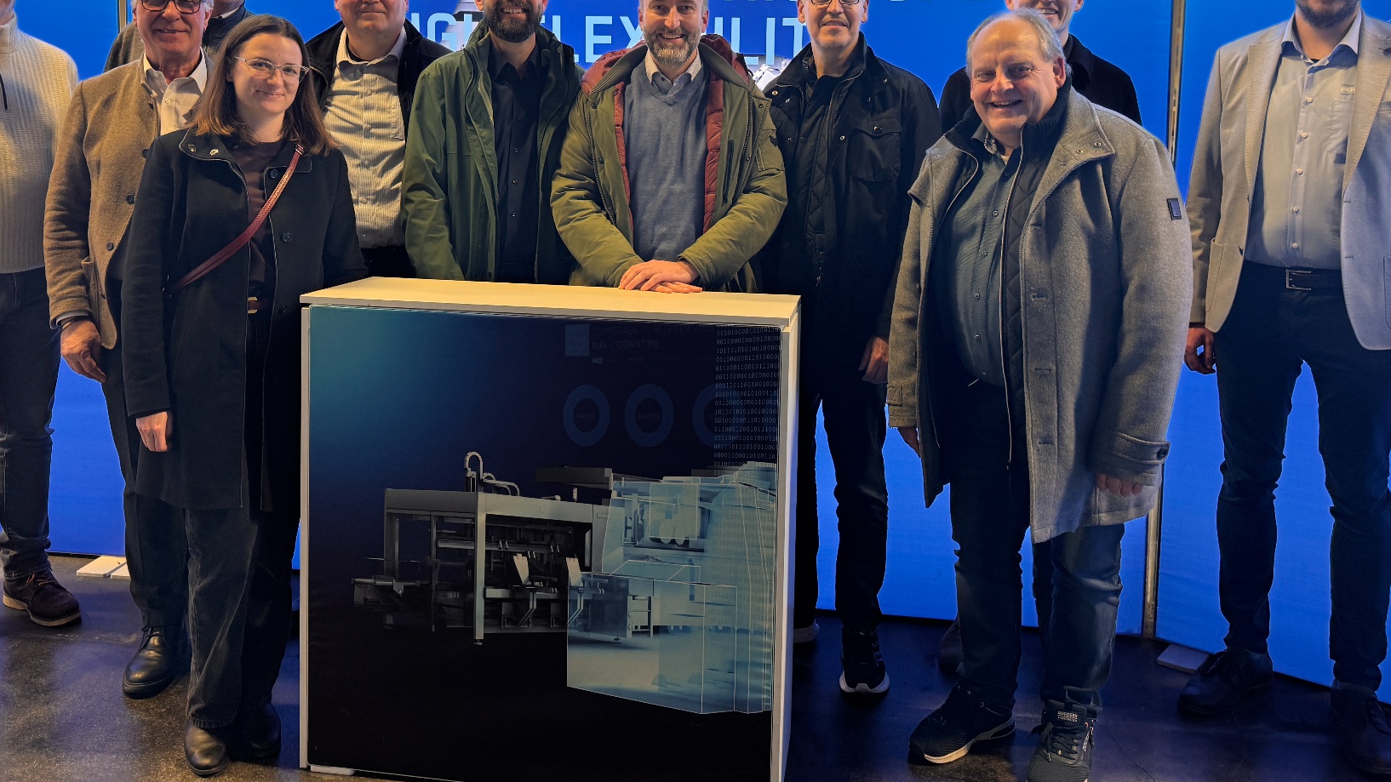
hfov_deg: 61.0
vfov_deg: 35.9
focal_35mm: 32
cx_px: 672
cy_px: 206
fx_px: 1180
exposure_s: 1/50
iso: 125
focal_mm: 6.76
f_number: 1.78
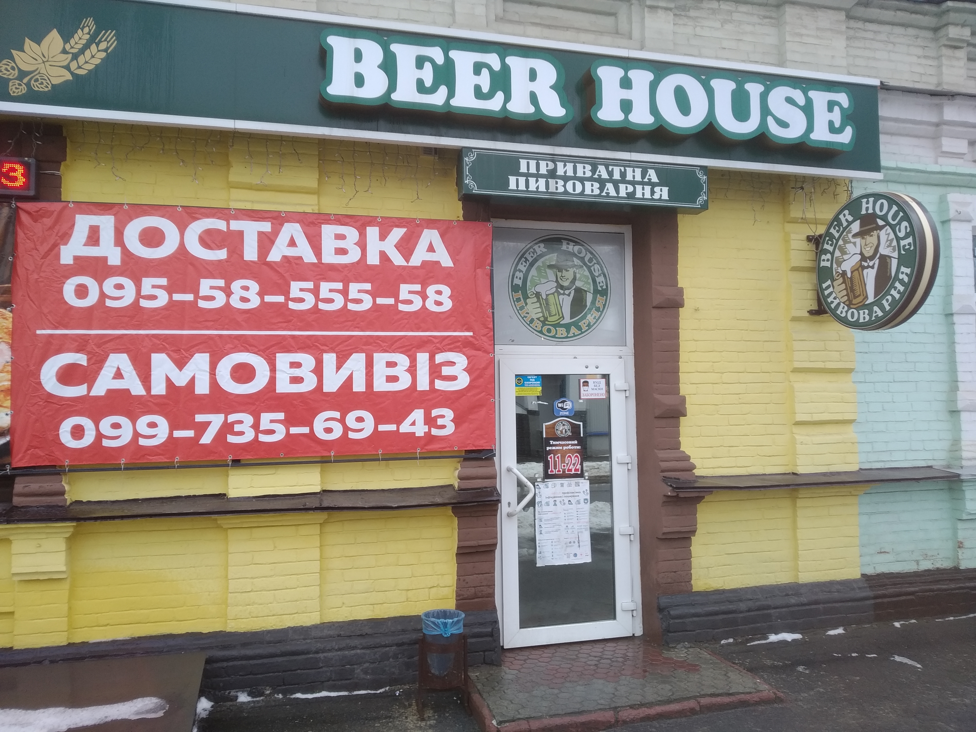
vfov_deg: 53.1
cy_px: 366
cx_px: 488
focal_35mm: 26
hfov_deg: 67.3
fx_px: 733
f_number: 2.2
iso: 100
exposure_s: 1/132
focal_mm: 3.82
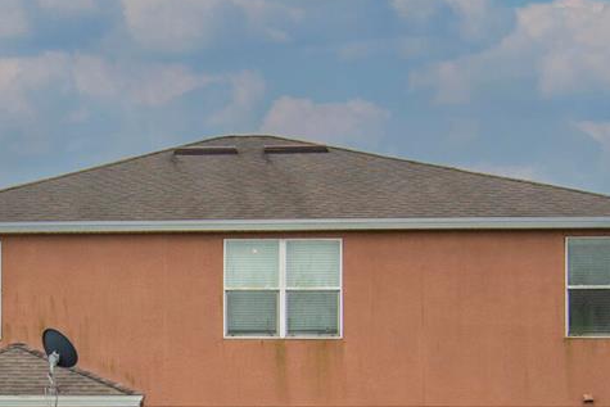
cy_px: 473
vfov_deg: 18.3
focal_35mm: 71
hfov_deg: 27.2
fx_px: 1206
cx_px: 39
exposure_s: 1/125
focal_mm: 11
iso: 110
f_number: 5.6
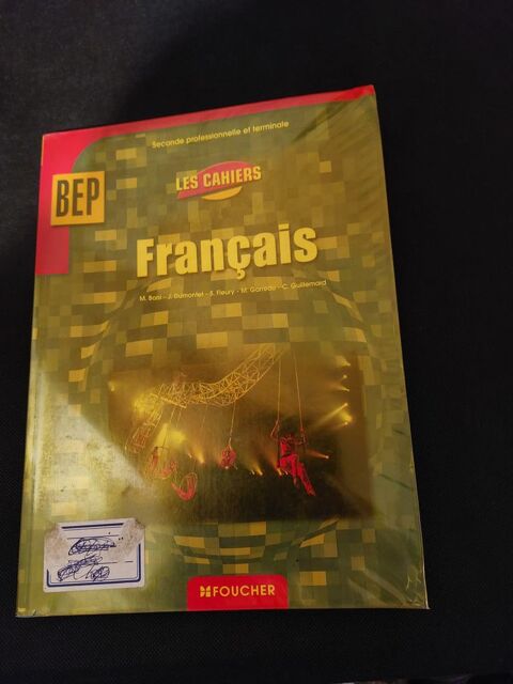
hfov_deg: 54.9
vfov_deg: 69.4
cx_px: 256
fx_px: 494
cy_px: 342
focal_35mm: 25
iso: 640
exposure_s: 1/25
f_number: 1.8
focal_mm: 5.23
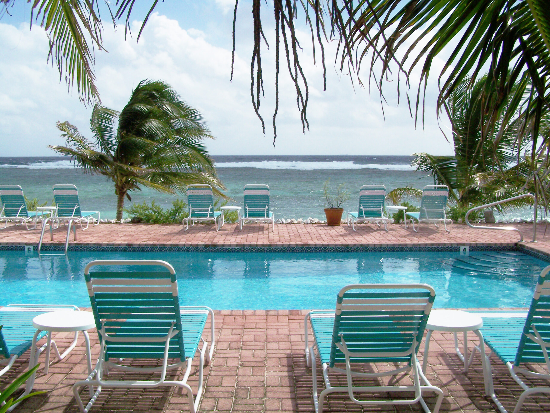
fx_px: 604
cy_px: 206
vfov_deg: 37.7
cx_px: 275
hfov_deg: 49.0
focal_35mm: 38
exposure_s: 1/1000
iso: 64
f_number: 5.6
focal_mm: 6.3
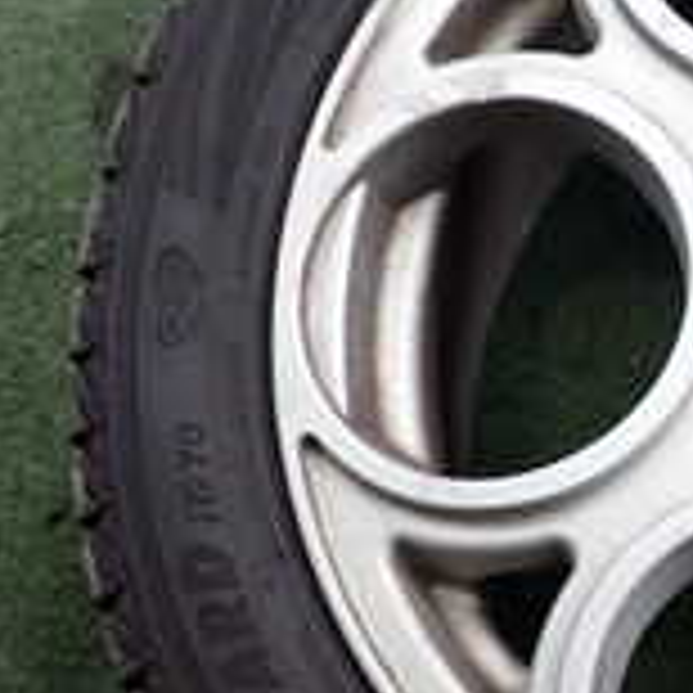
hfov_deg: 15.8
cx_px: 972
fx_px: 2333
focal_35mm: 103
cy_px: 382
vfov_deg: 16.9
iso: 100
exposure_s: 1/125
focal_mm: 5.4
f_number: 2.3
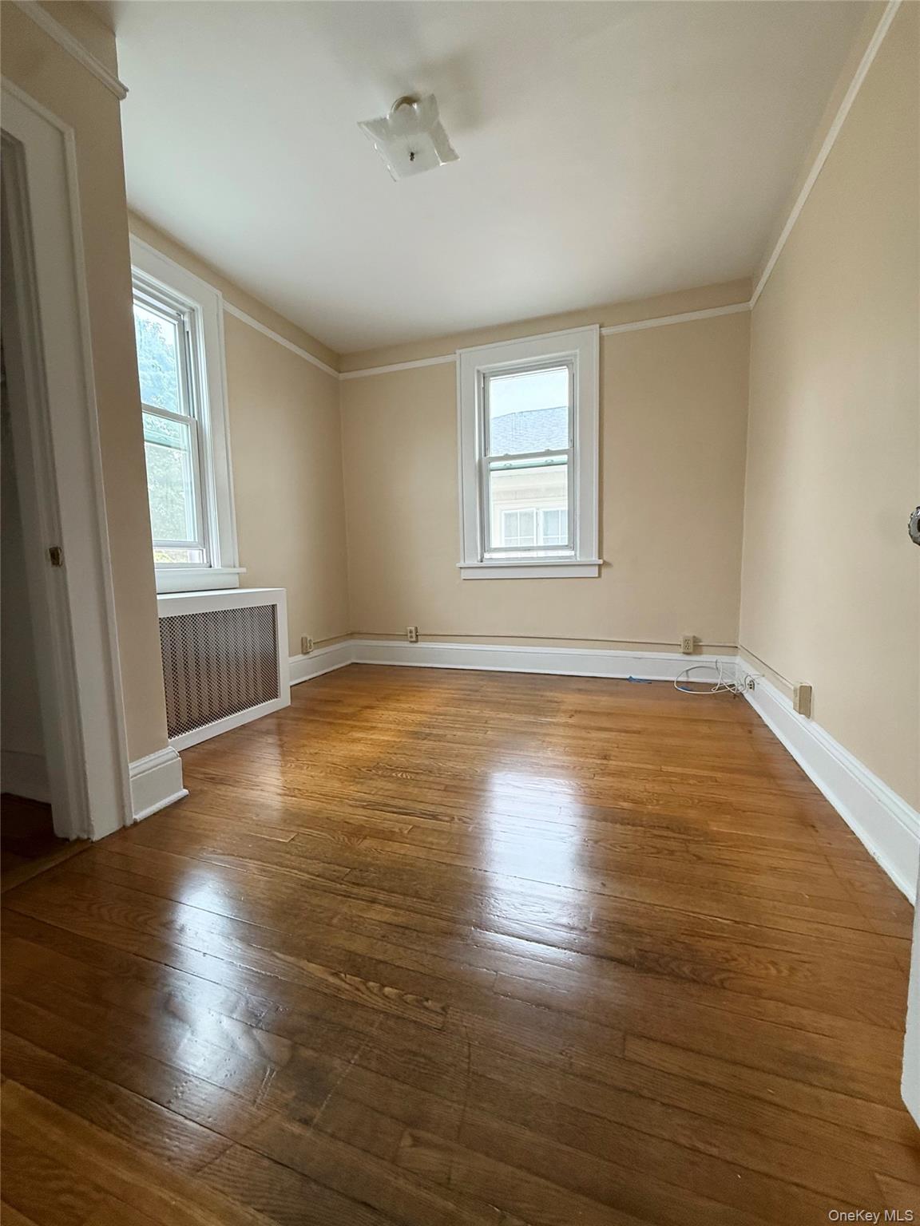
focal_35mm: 14
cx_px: 460
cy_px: 613
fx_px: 496
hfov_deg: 85.7
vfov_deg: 102.1
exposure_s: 1/99
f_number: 2.2
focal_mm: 2.22
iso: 160
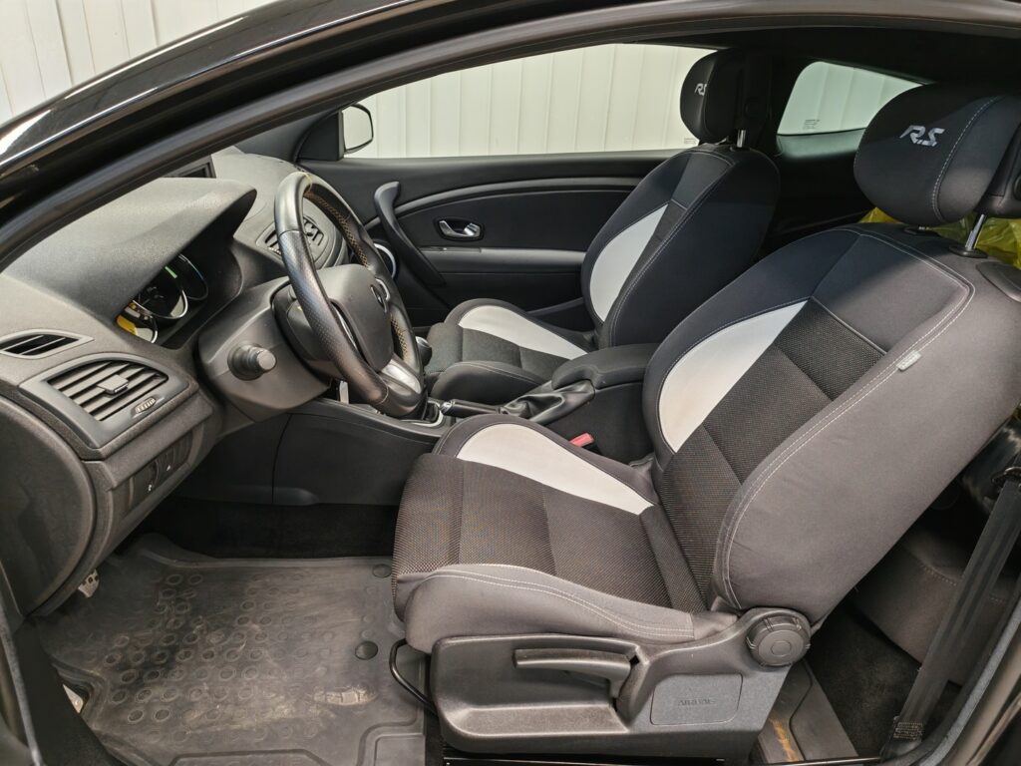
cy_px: 383
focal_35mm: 23
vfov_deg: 58.9
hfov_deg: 73.9
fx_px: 678
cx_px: 510
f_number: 1.6
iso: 250
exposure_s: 1/50
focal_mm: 5.4
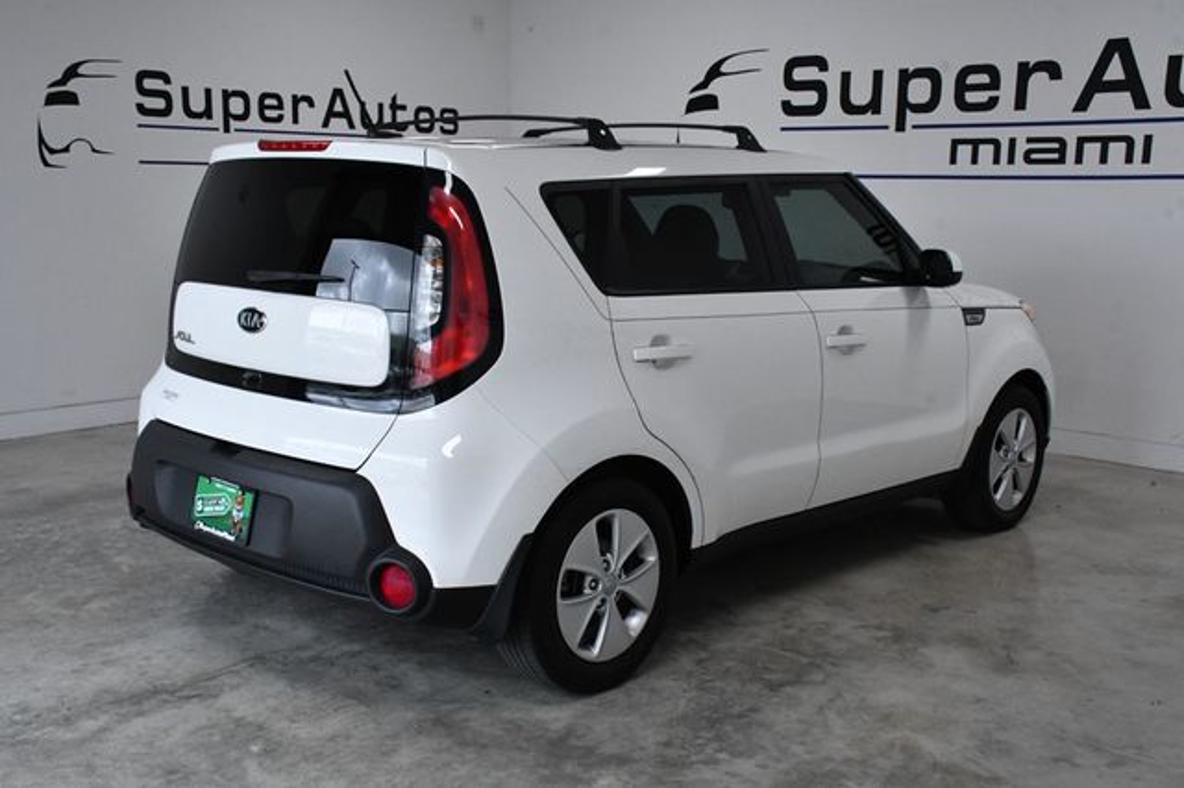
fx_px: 1282
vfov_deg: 34.2
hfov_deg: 49.6
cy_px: 394
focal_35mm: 39
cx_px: 592
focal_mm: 26
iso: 2500
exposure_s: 1/500
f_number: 11
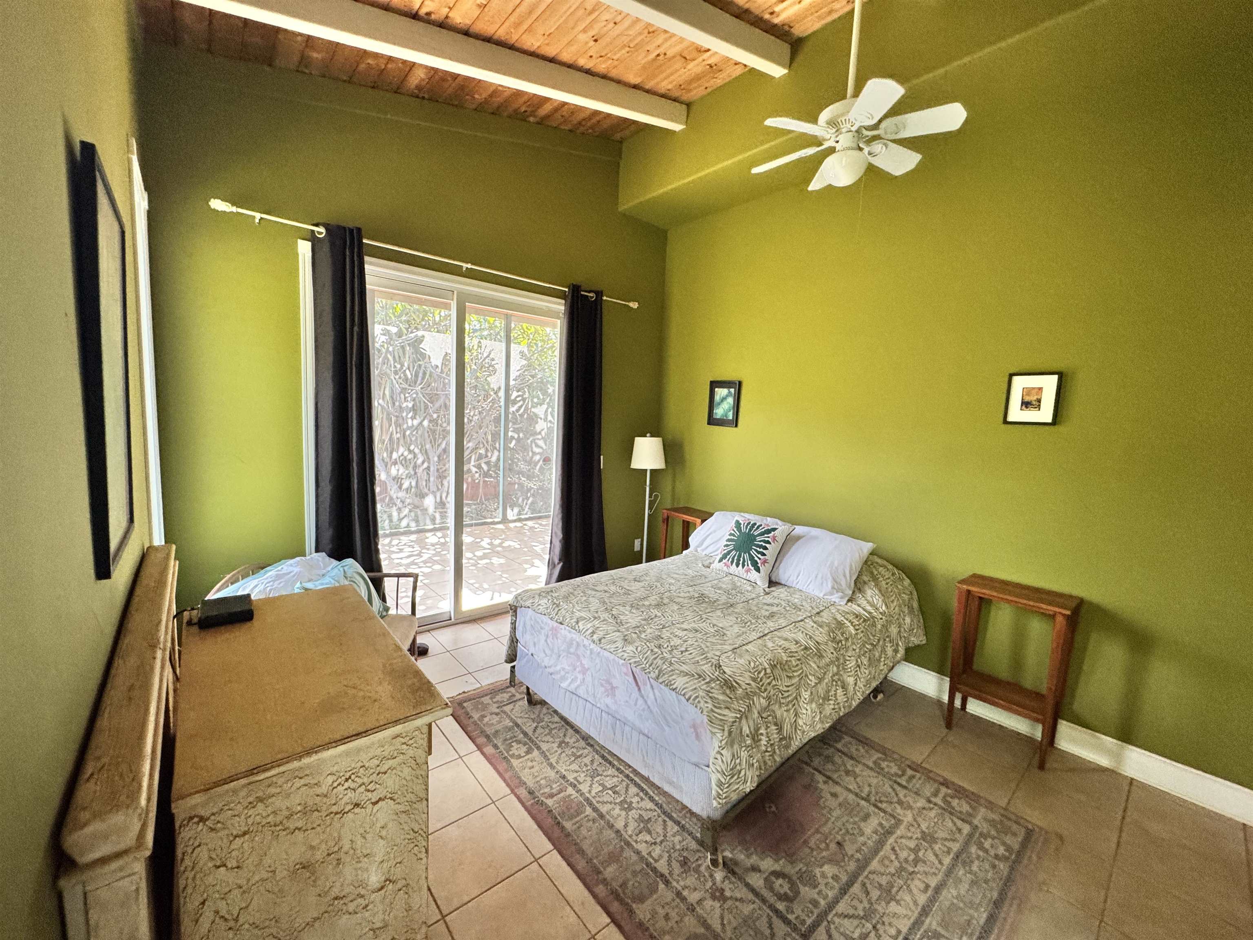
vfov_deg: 85.7
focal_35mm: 14
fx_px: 507
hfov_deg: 102.1
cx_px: 626
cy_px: 470
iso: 400
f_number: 2.2
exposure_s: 1/60
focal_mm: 2.22
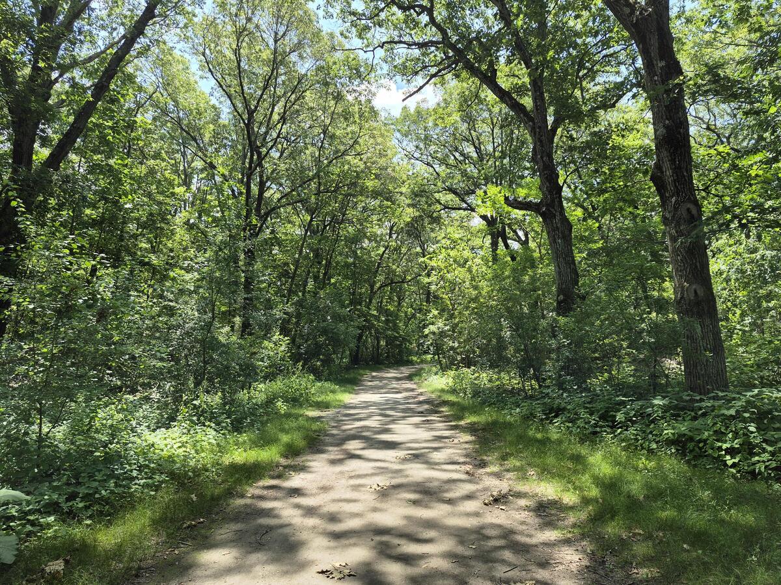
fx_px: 519
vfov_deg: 58.9
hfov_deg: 73.9
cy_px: 292
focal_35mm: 23
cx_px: 390
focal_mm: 5.4
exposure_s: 1/436
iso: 25
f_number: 1.8
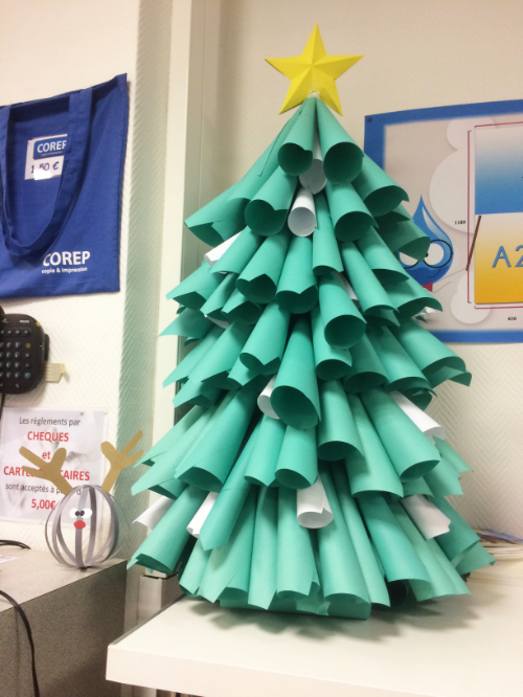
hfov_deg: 48.3
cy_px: 348
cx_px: 262
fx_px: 584
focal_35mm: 29
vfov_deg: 61.6
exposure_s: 1/33
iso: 125
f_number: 2.2
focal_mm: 4.2
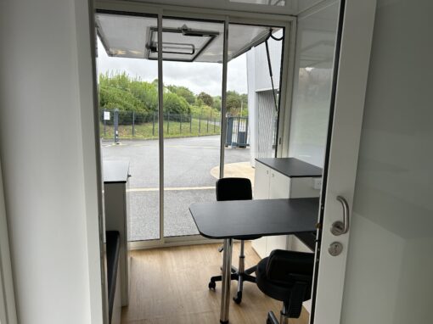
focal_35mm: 26
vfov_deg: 53.0
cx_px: 216
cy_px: 162
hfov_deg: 67.3
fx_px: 325
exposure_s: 1/166
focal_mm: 5.7
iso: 40
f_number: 1.5
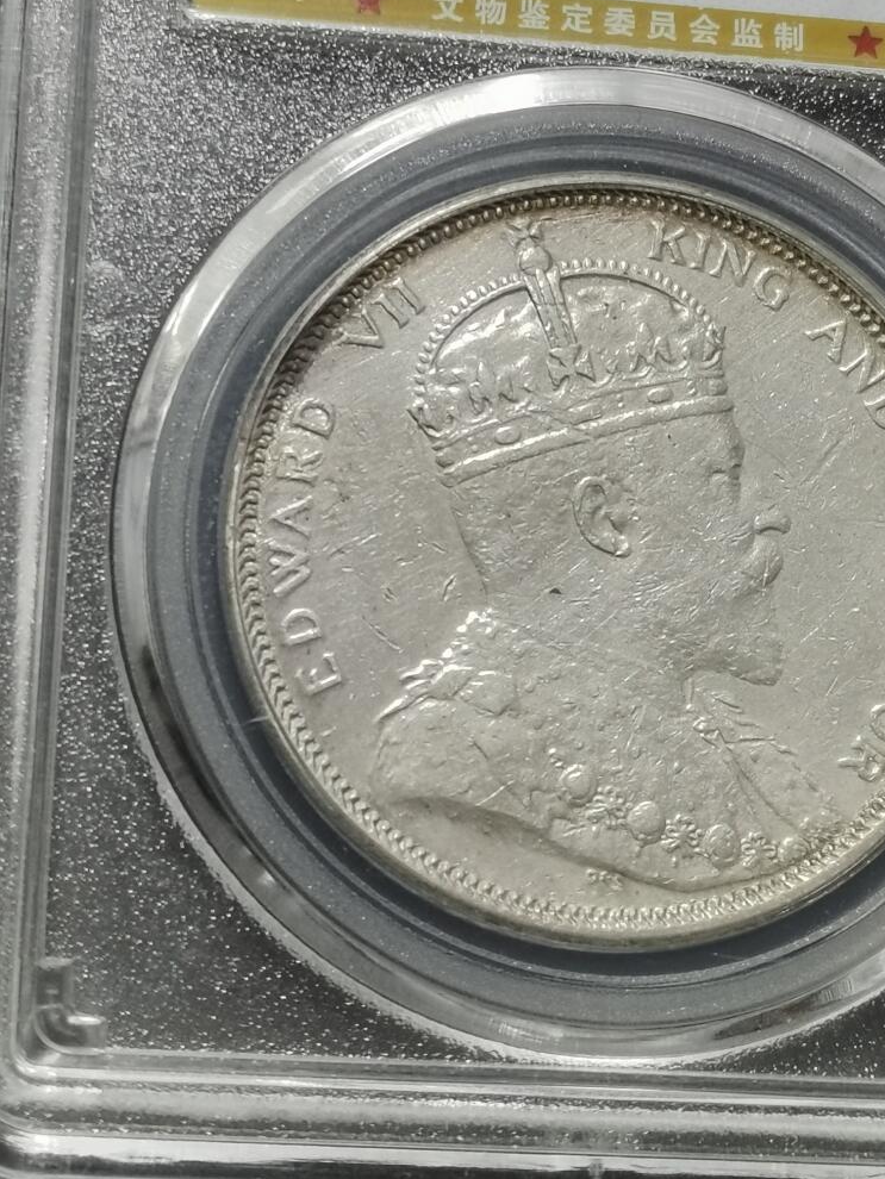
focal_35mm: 100
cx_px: 536
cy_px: 329
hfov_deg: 14.8
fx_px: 3407
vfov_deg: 19.5
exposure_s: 1/100
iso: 80
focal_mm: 5.58
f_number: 1.8
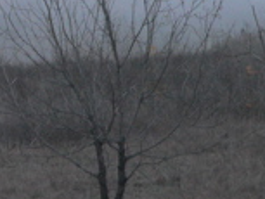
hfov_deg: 8.2
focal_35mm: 238
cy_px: 66
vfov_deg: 6.3
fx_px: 1823
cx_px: -59
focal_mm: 12.7
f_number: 2.8
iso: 200
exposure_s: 1/40
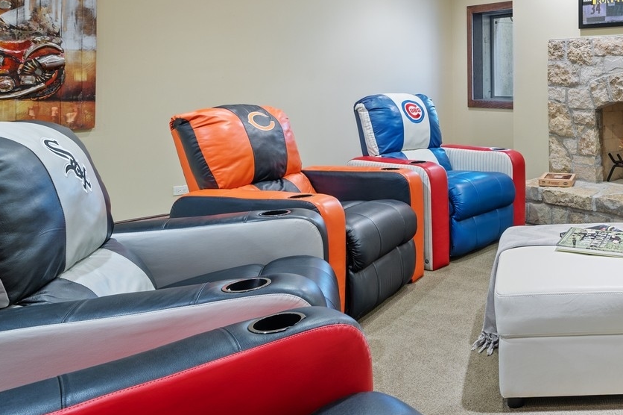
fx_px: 571
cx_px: 543
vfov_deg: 38.5
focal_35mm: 33
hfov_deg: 51.6
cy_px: 85
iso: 200
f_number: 8
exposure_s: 15
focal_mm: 17
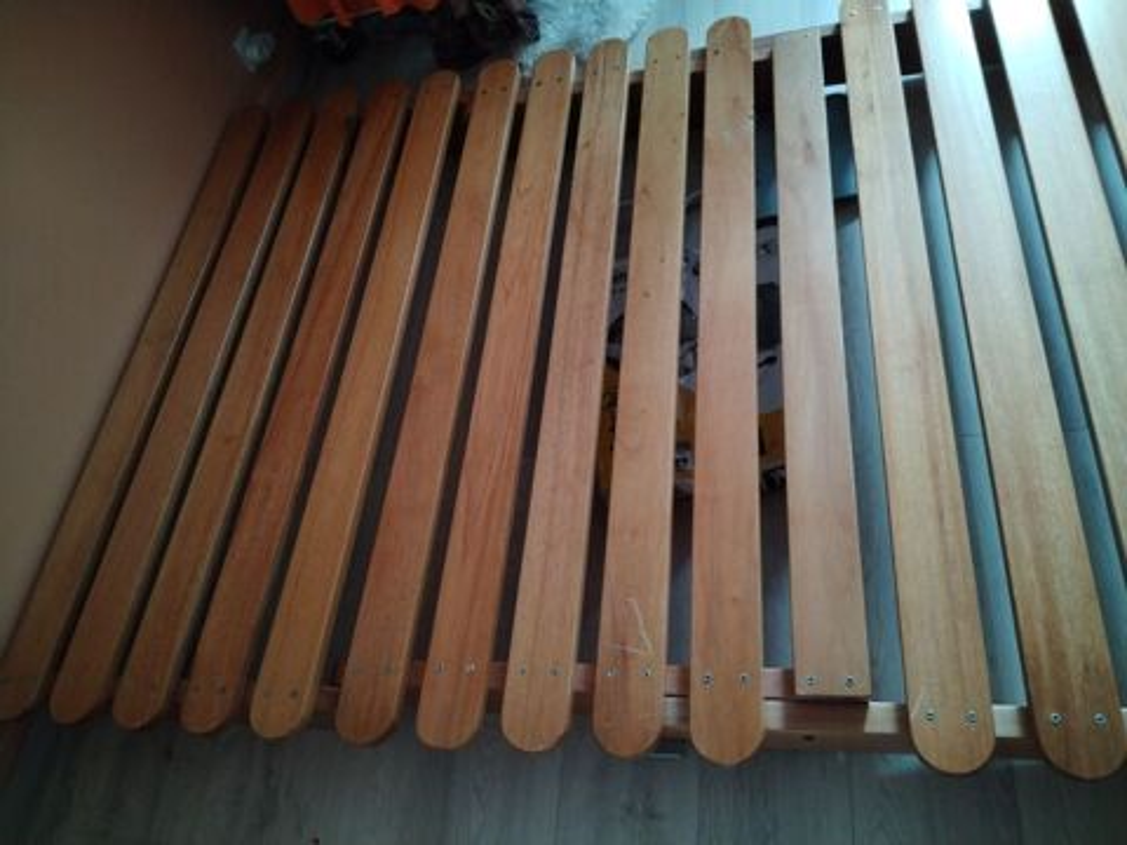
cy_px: 422
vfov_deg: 53.1
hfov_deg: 67.3
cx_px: 564
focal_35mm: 26
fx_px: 846
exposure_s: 1/20
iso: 520
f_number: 1.8
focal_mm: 4.25
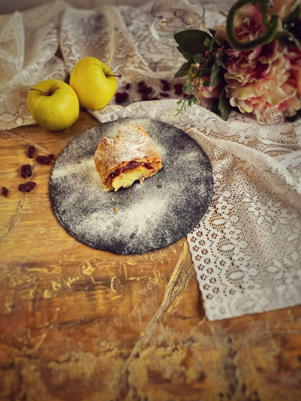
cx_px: 150
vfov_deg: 67.3
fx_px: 301
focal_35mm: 26
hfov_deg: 53.1
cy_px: 200
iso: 32
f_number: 1.8
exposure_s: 1/100
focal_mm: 4.25
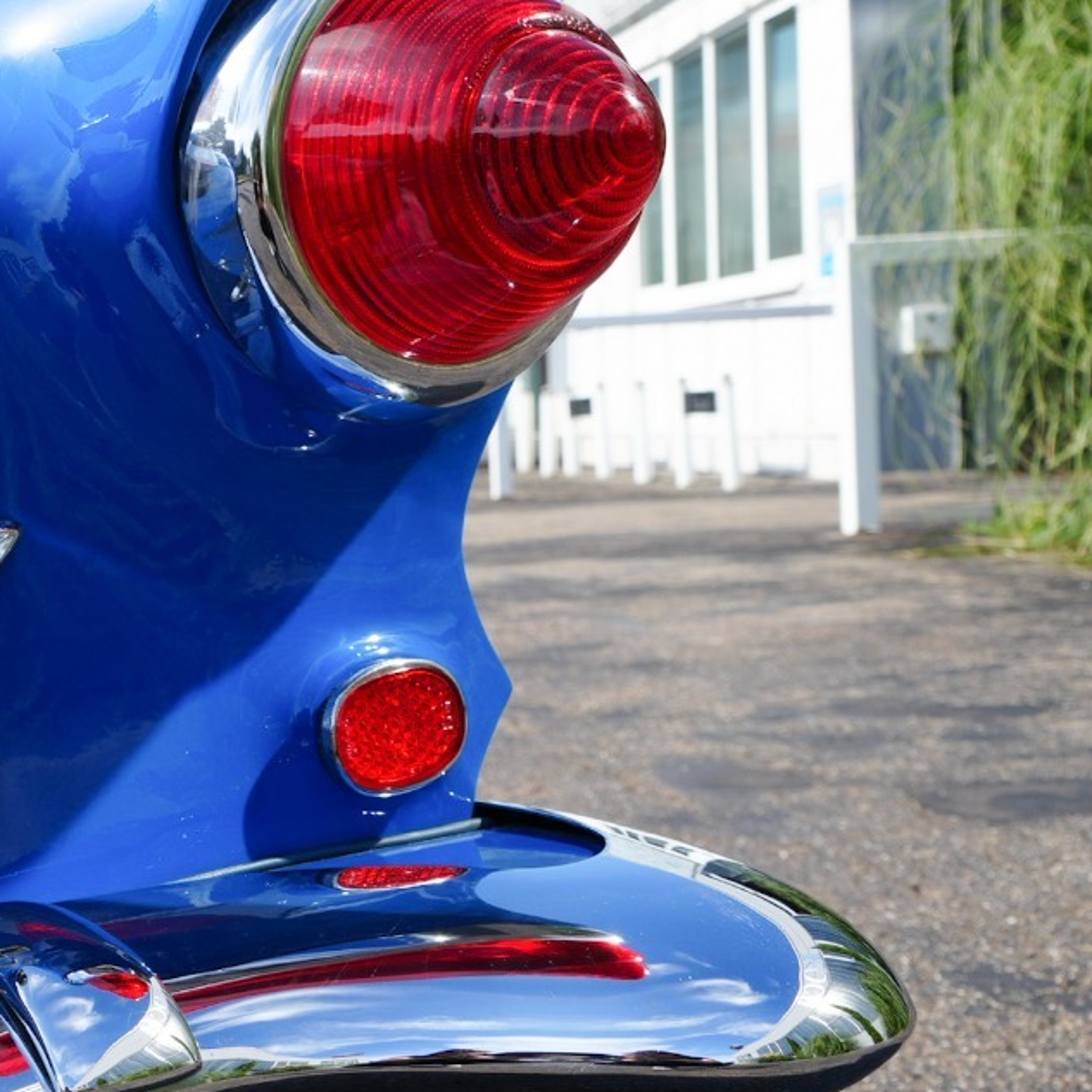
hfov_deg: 25.4
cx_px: -89
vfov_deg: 27.3
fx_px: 2248
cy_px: 485
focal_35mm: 63
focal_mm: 29
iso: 100
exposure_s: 1/125
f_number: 8
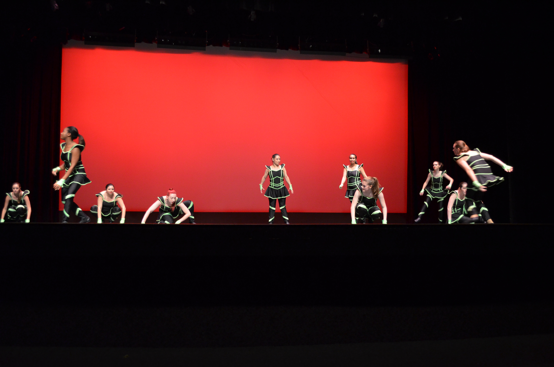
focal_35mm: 36
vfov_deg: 36.7
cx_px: 277
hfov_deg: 53.2
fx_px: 553
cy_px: 184
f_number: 4
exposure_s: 1/80
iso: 1600
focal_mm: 24
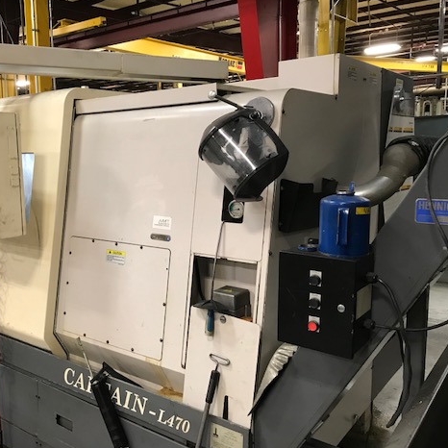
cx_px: 161
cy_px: 226
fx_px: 498
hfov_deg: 47.9
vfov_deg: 48.5
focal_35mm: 34
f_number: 1.8
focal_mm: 3.99
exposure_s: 1/15
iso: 50
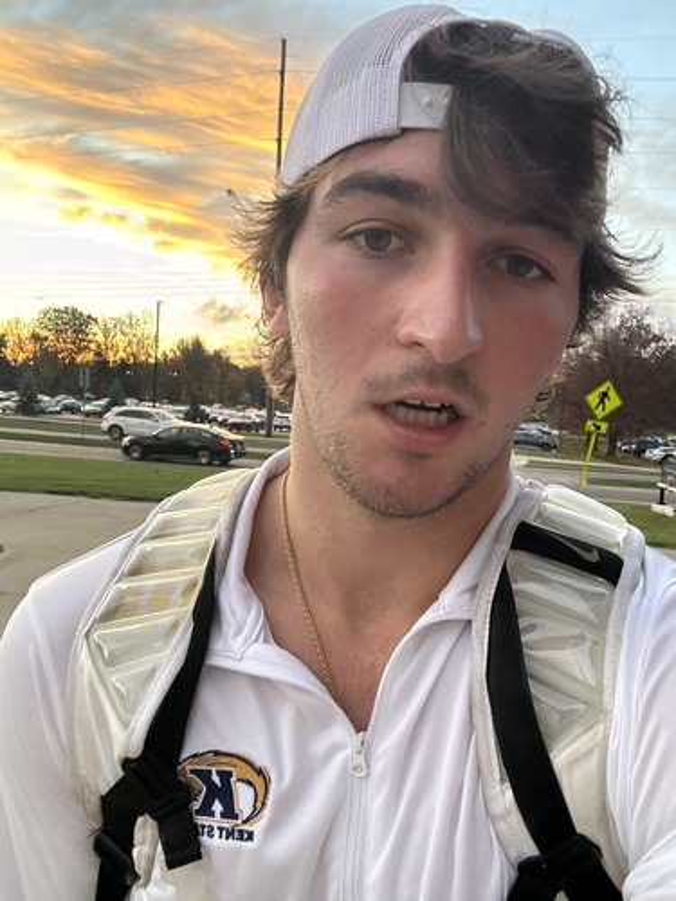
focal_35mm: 30
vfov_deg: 60.0
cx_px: 338
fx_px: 781
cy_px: 450
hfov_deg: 46.8
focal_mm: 2.69
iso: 125
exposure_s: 1/60
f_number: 1.9
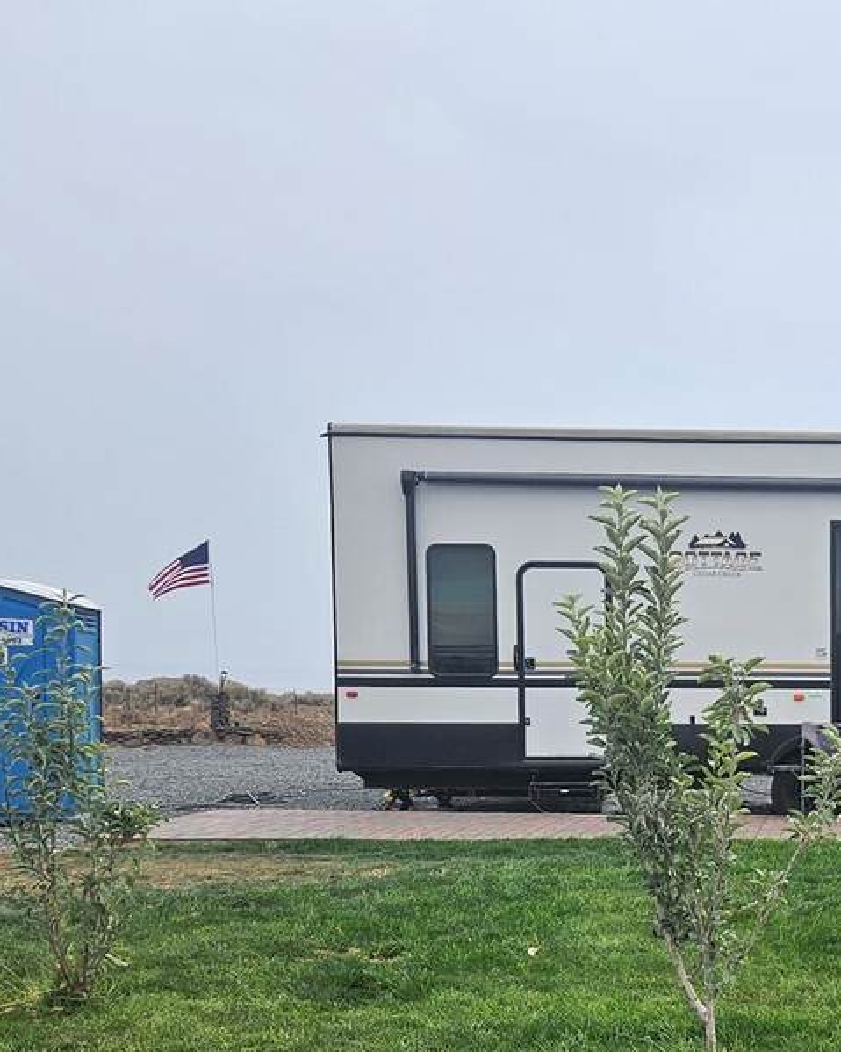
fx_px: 1494
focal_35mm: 48
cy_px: 785
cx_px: 920
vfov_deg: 37.8
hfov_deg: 28.6
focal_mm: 5.4
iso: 25
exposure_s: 1/1728
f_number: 1.8
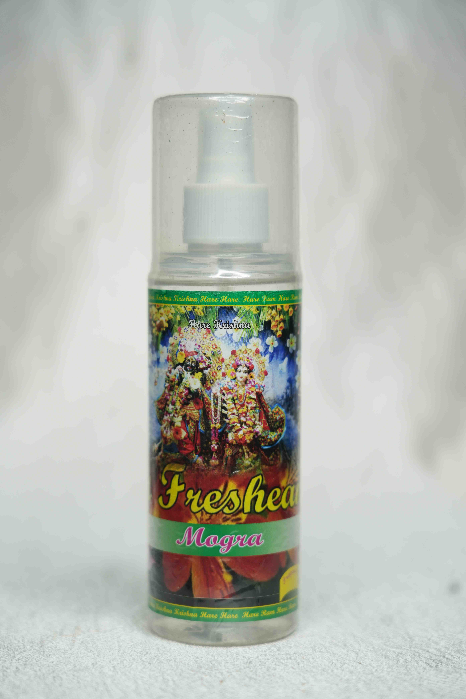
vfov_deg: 24.5
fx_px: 1611
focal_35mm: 83
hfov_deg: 16.5
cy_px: 350
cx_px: 233
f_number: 4
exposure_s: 1/100
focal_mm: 83
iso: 200
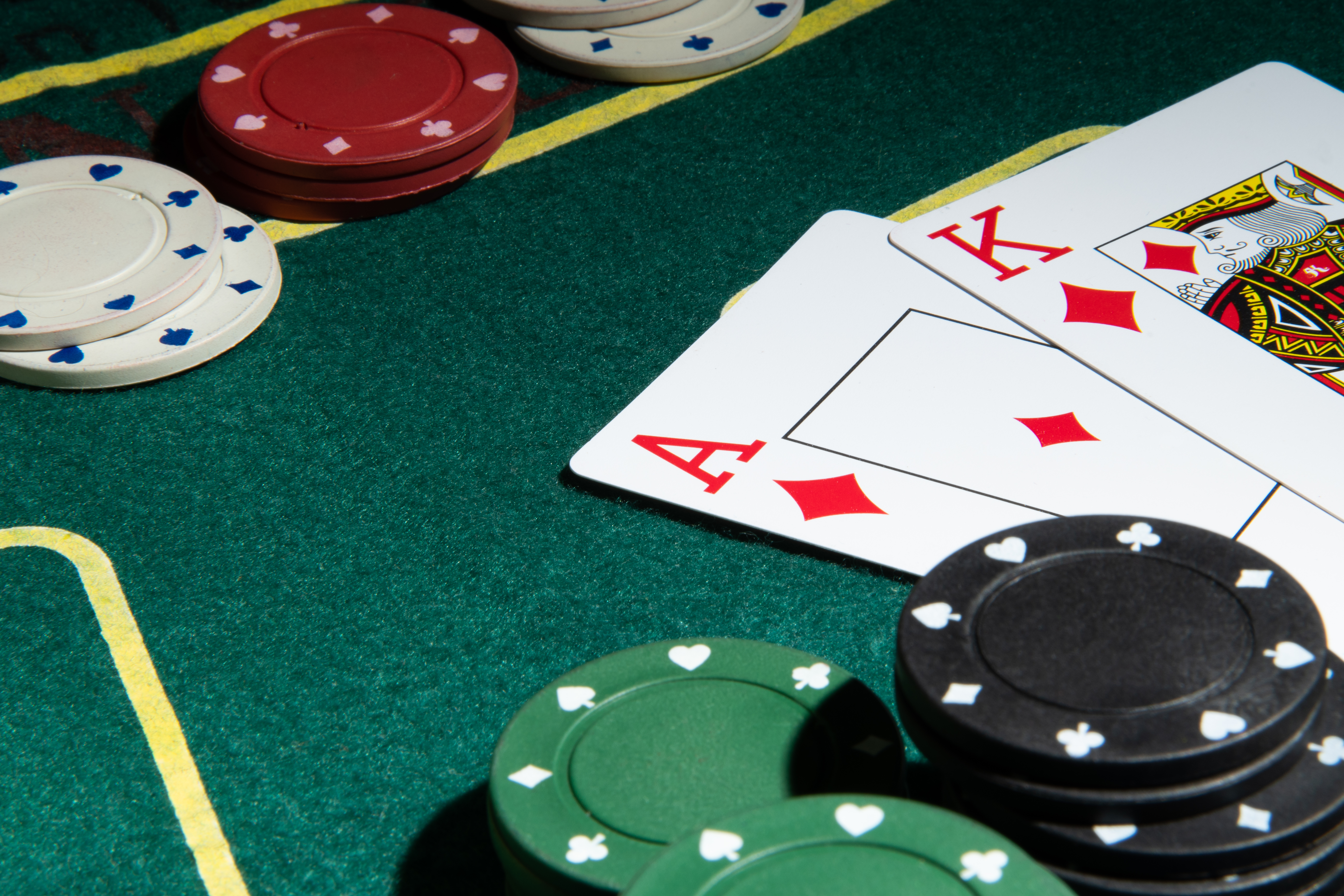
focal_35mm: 127
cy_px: 448
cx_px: 672
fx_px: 4741
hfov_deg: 16.1
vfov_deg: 10.8
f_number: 29
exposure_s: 1/200
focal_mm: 85
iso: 100
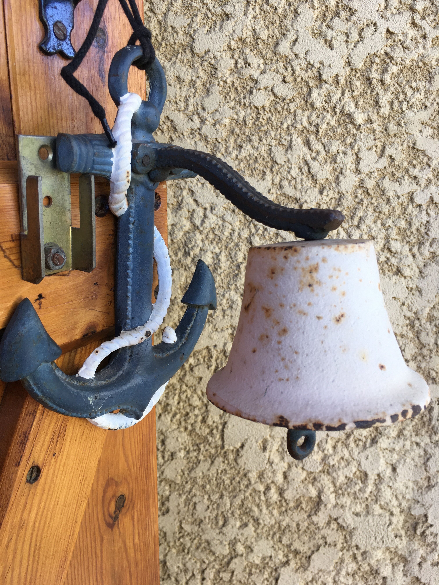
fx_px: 490
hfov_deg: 48.2
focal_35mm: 29
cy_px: 292
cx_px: 220
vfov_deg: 61.7
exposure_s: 1/50
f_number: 2.2
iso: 32
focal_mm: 4.15
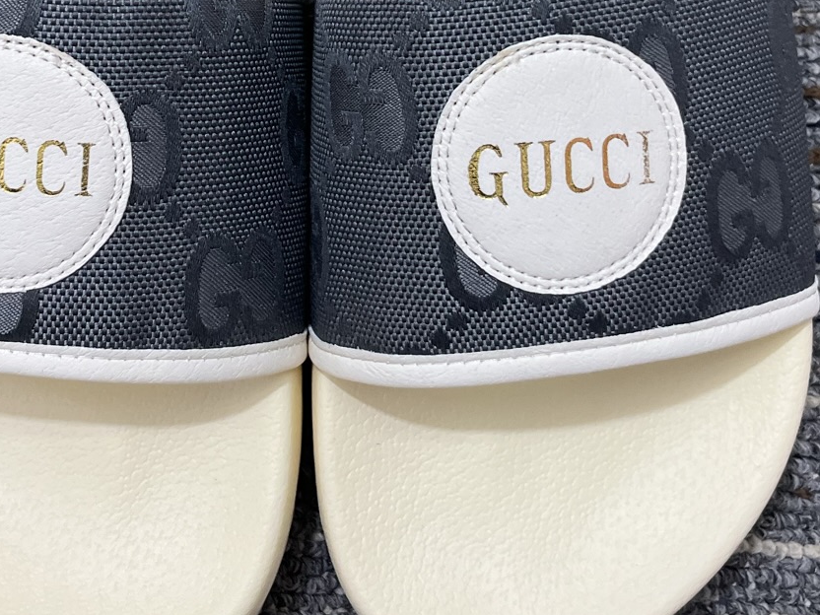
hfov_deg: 30.2
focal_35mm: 64
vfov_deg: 22.3
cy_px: 41
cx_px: 335
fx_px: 1516
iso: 125
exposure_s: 1/100
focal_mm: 5.1
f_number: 1.6
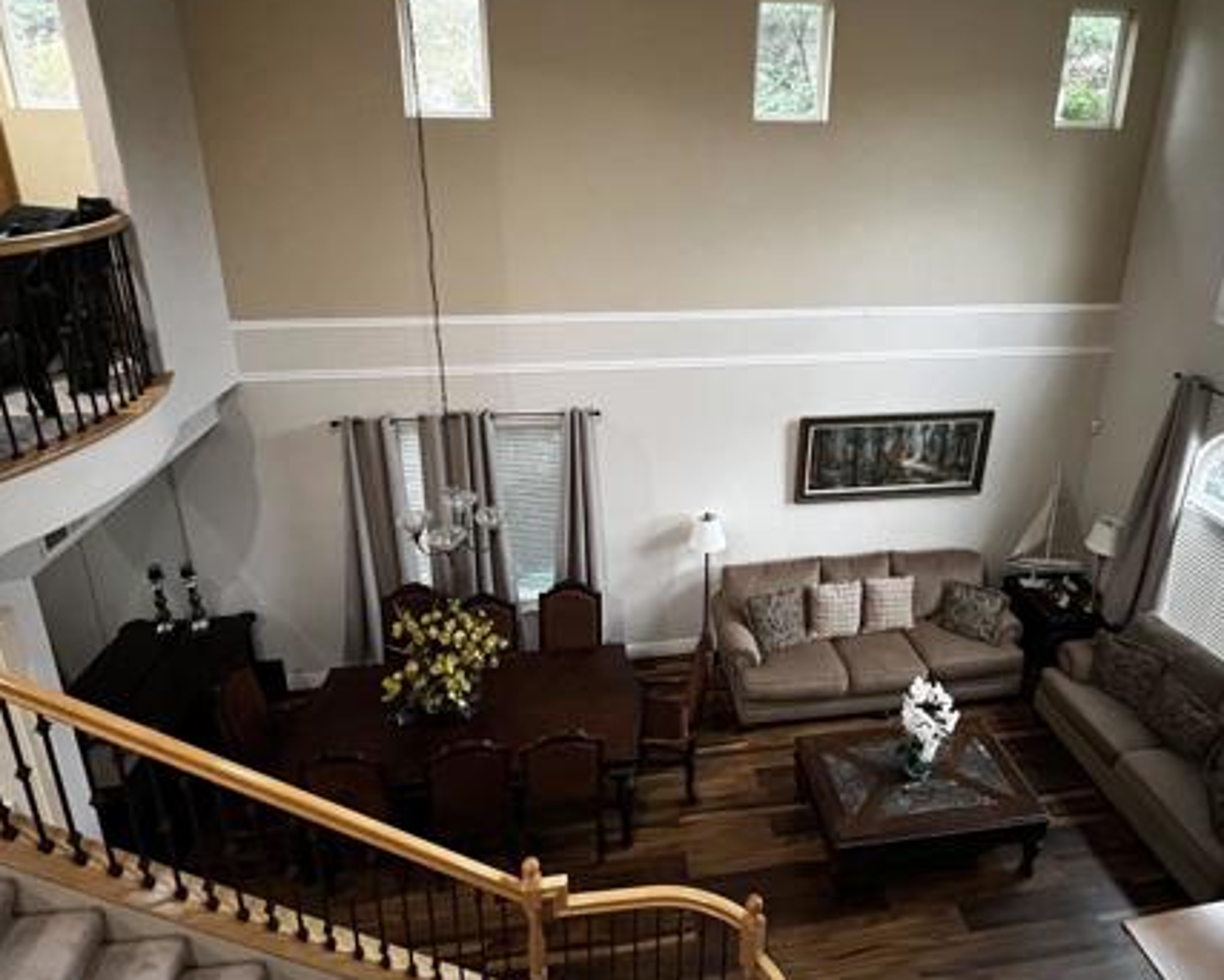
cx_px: 679
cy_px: 370
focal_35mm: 19
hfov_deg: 83.0
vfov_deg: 69.8
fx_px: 689
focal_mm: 1.57
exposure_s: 1/40
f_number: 1.8
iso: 640
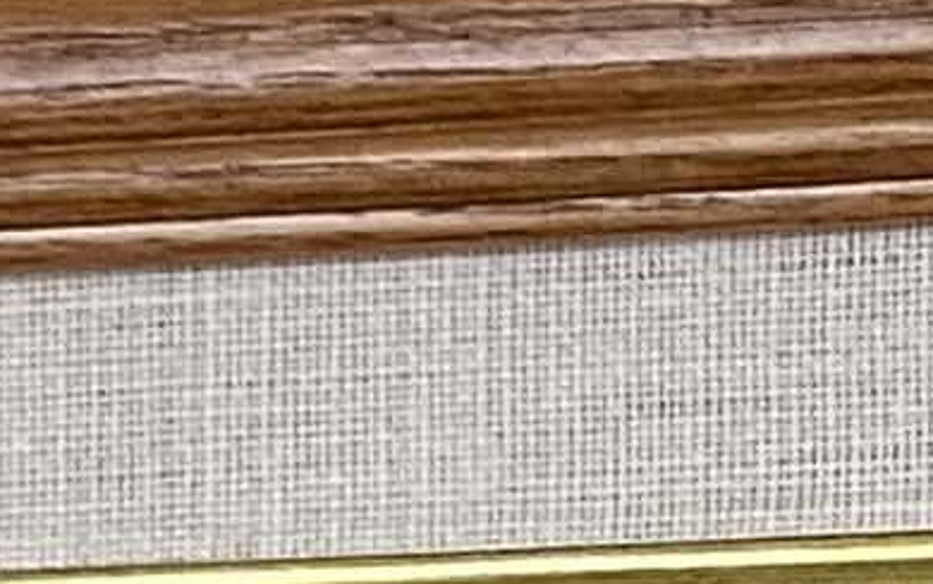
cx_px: 1196
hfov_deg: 7.3
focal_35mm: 285
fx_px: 7249
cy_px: 2070
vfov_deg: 4.4
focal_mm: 4.25
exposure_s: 1/60
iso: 125
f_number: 1.8
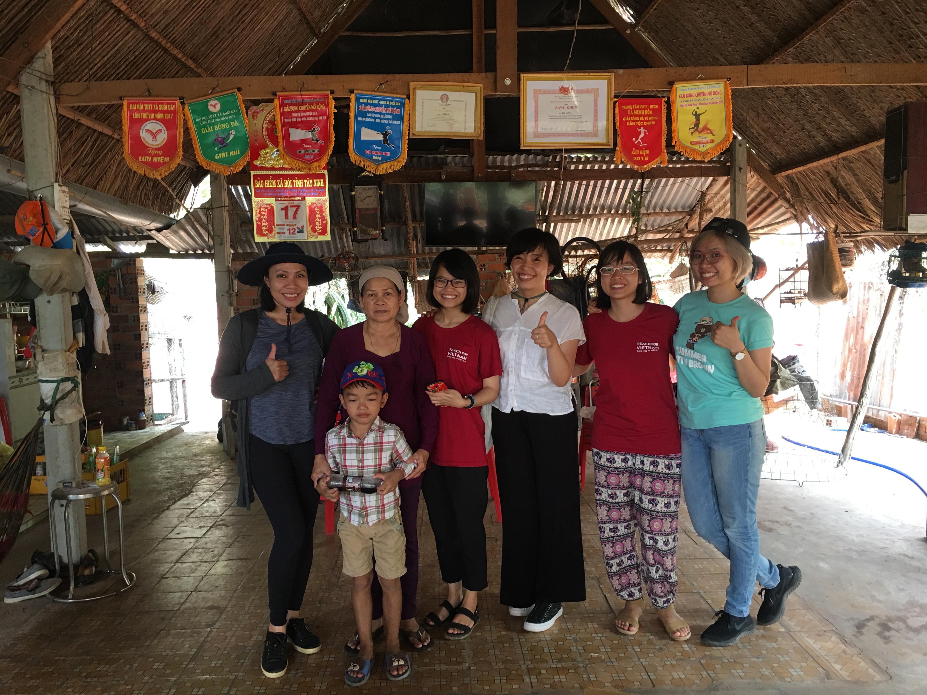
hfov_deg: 61.7
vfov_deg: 48.2
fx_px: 777
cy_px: 348
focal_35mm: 29
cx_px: 464
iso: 50
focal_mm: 4.15
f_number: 2.2
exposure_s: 1/33
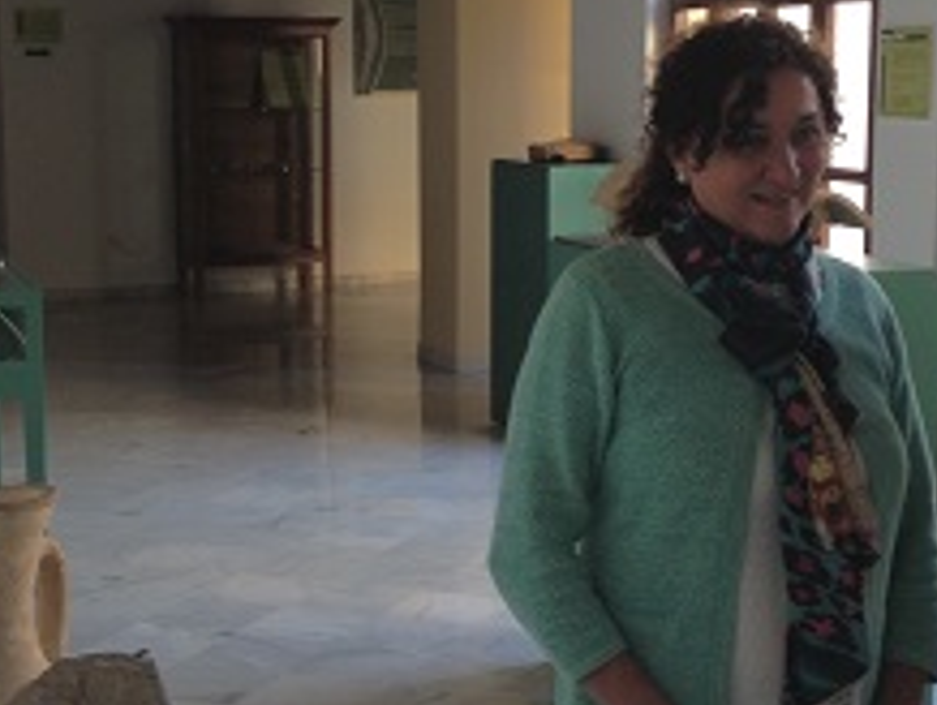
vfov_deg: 17.6
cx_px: 509
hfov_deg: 23.3
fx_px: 2276
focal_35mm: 84
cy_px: 368
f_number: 2.4
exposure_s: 1/31
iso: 50
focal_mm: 4.12
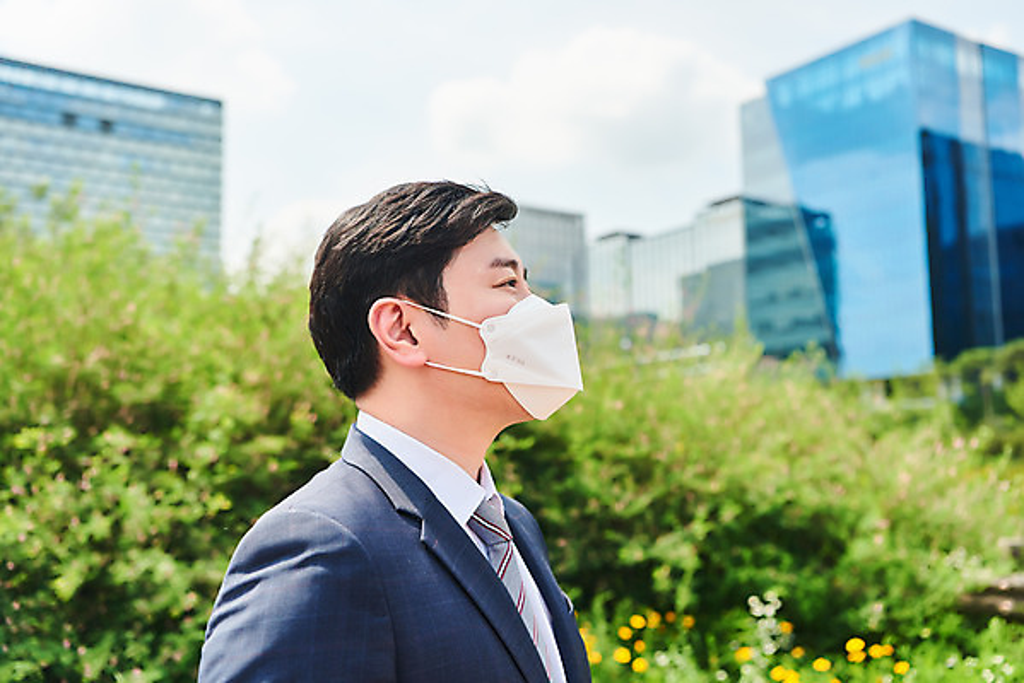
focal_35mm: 38
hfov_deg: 50.7
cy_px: 342
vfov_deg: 35.1
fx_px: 1081
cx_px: 512
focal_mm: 38
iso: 200
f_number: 3.5
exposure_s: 1/2500
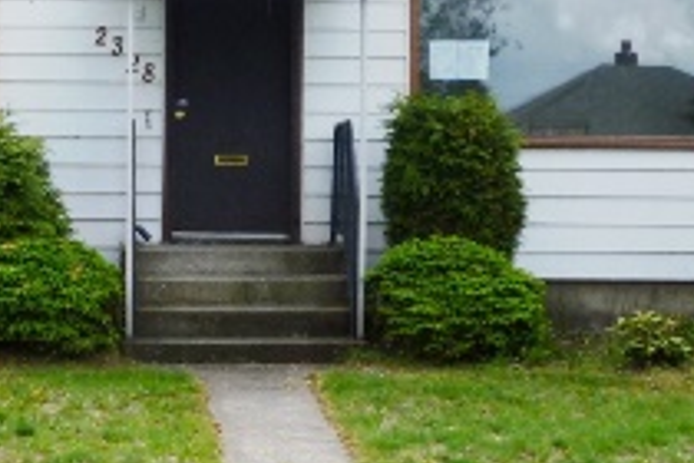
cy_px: 103
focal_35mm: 92
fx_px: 1773
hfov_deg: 21.9
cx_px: 162
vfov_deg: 14.8
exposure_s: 1/500
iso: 80
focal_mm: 5.2
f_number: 3.3
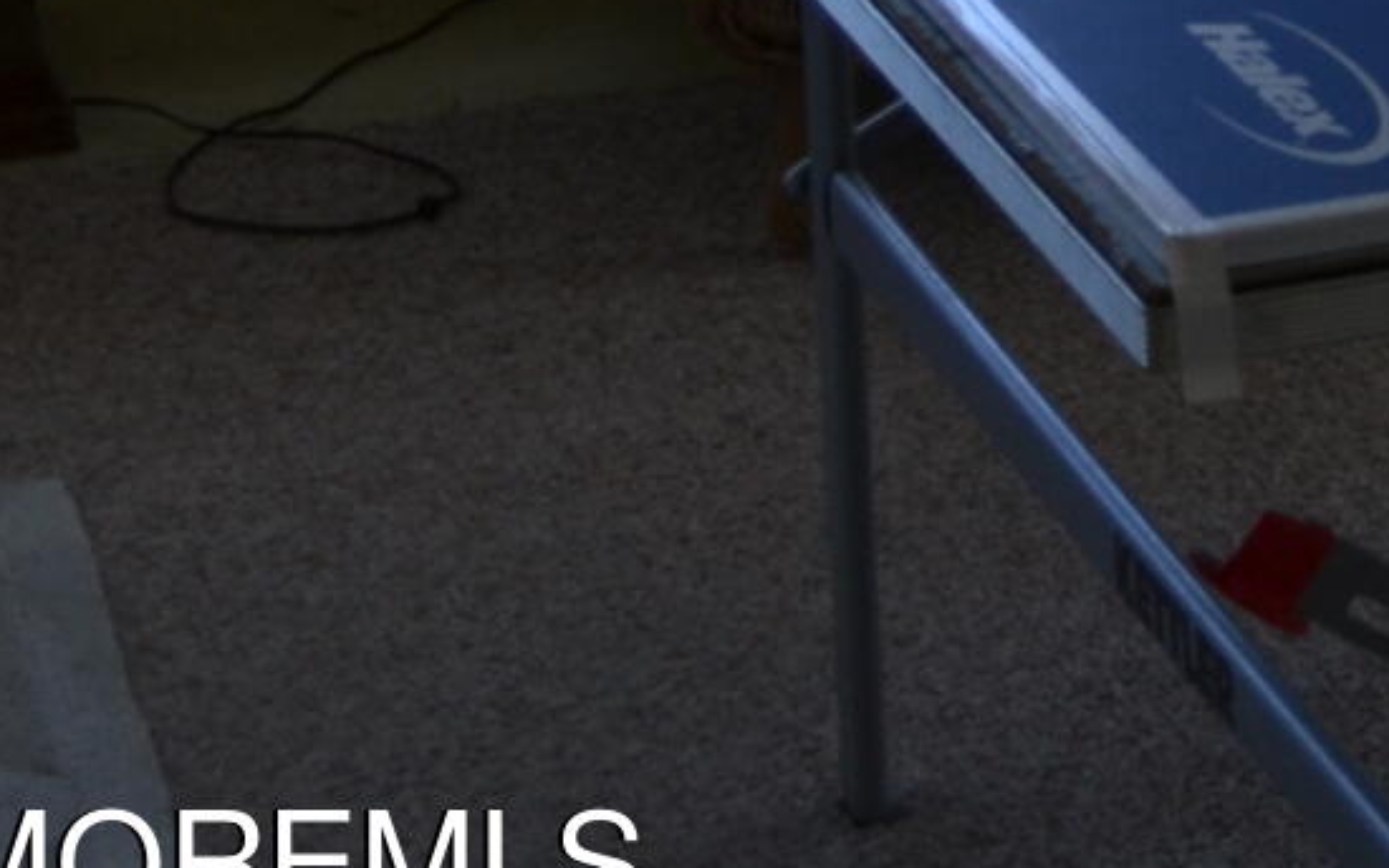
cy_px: -1428
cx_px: 3253
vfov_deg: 6.2
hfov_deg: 9.4
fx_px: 7572
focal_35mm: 200
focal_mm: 24
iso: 200
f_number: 5.6
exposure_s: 1/125
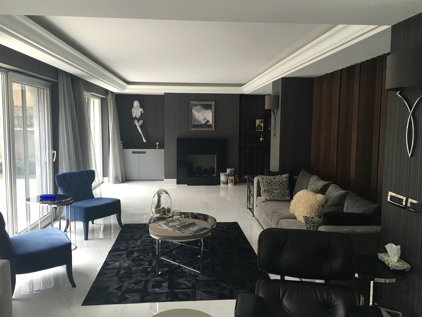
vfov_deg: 48.2
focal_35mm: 29
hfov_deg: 61.7
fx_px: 354
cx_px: 211
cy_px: 158
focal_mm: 4.15
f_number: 2.2
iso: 32
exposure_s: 1/33
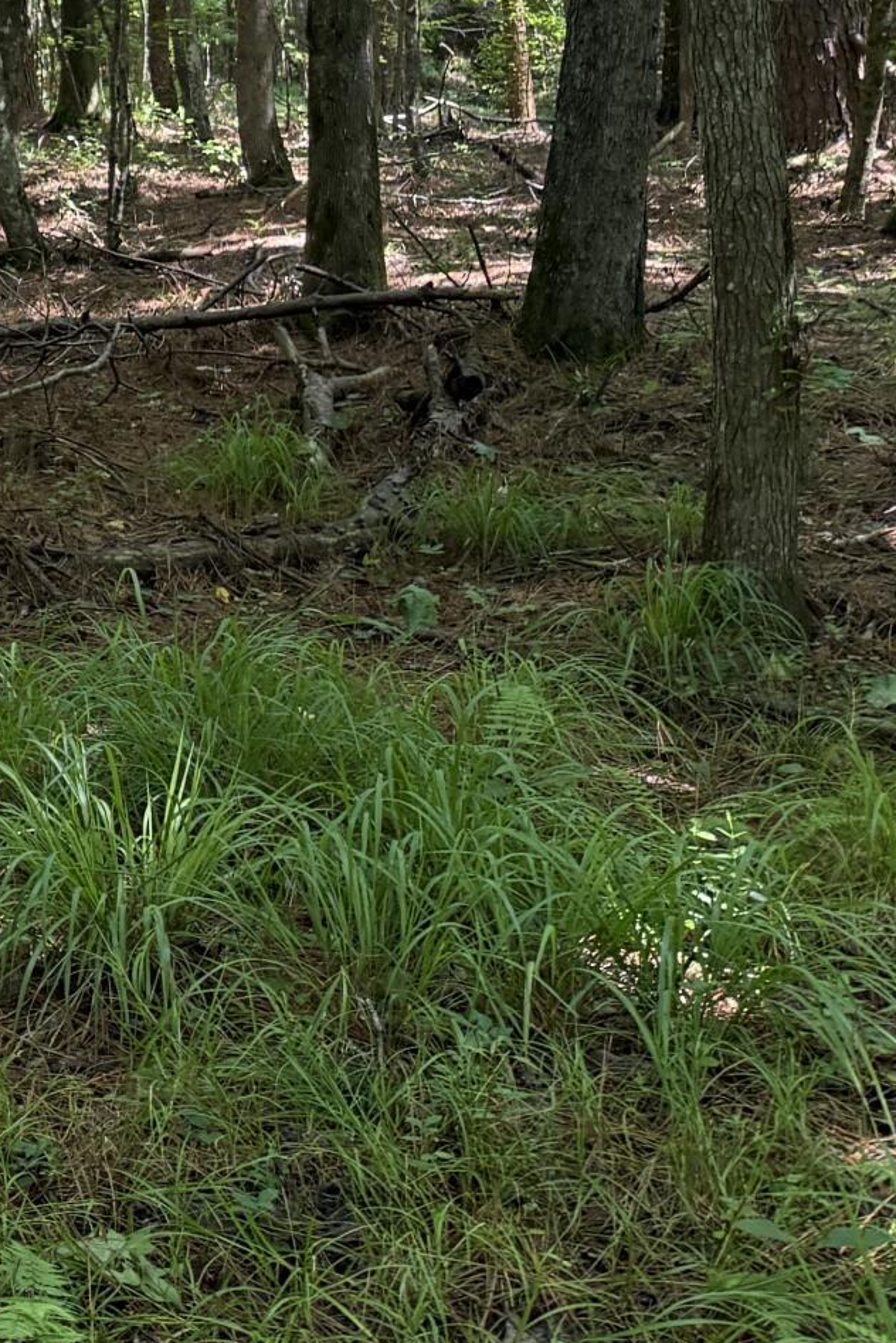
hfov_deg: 13.8
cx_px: -1046
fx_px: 2949
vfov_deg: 24.7
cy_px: 65
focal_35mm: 79
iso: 100
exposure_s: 1/127
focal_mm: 6.76
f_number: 1.78
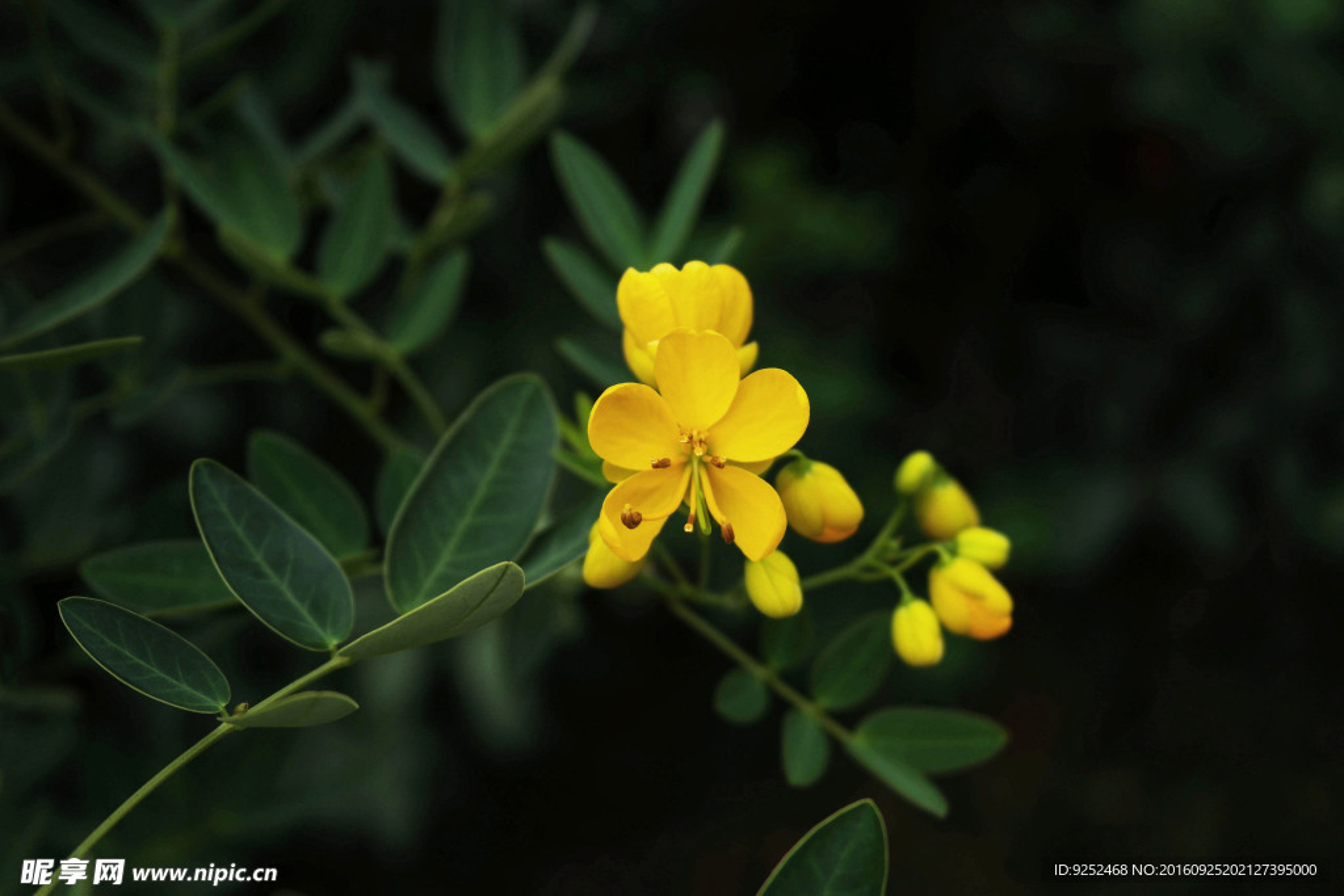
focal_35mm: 46
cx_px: 672
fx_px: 1717
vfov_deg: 29.3
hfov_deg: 42.7
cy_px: 448
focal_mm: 30
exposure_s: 1/100
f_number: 4.5
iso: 100
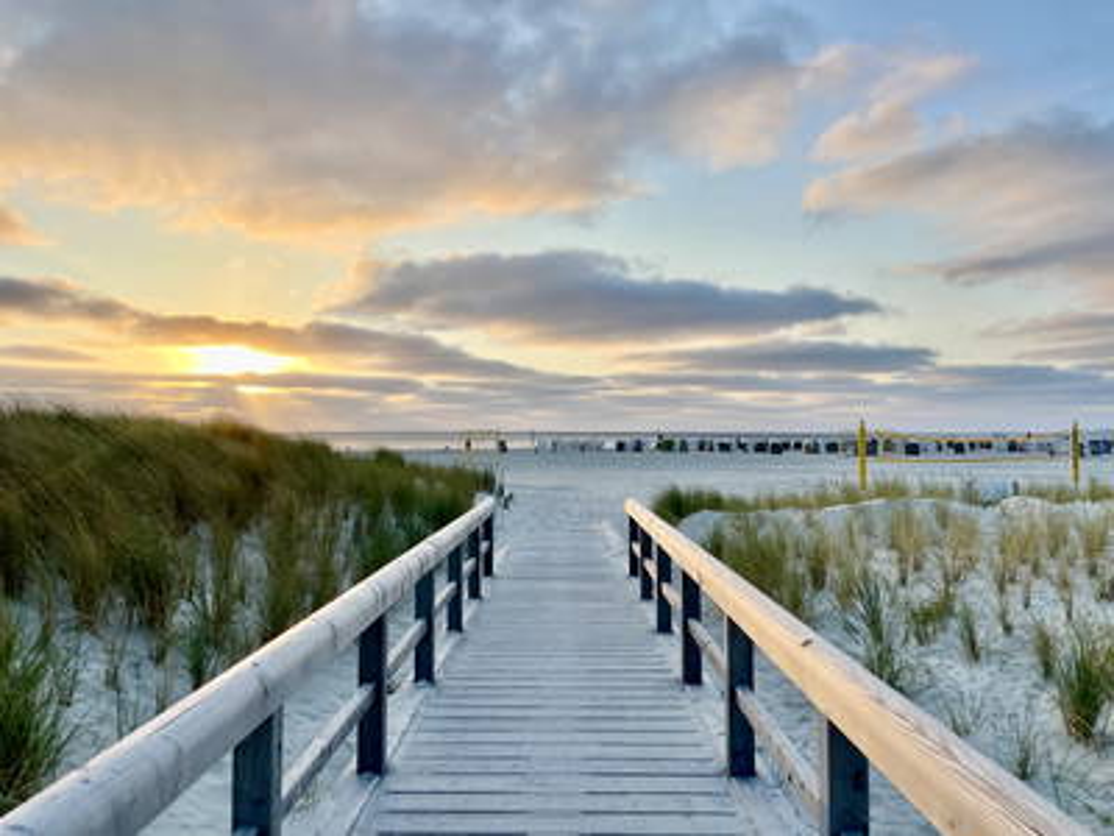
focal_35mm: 26
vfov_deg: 53.1
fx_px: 837
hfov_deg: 67.3
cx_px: 557
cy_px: 418
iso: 32
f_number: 1.6
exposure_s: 1/1082
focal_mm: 4.2
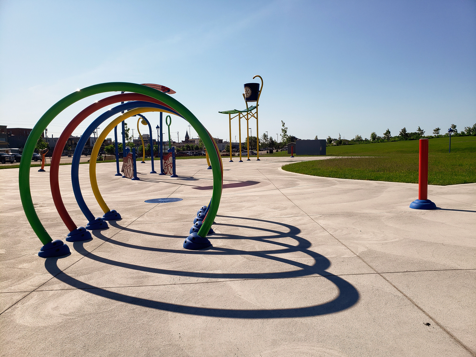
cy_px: 178
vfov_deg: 53.1
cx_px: 238
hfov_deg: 67.3
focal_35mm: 26
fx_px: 358
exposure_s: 1/2586
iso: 50
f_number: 2.4
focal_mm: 4.3
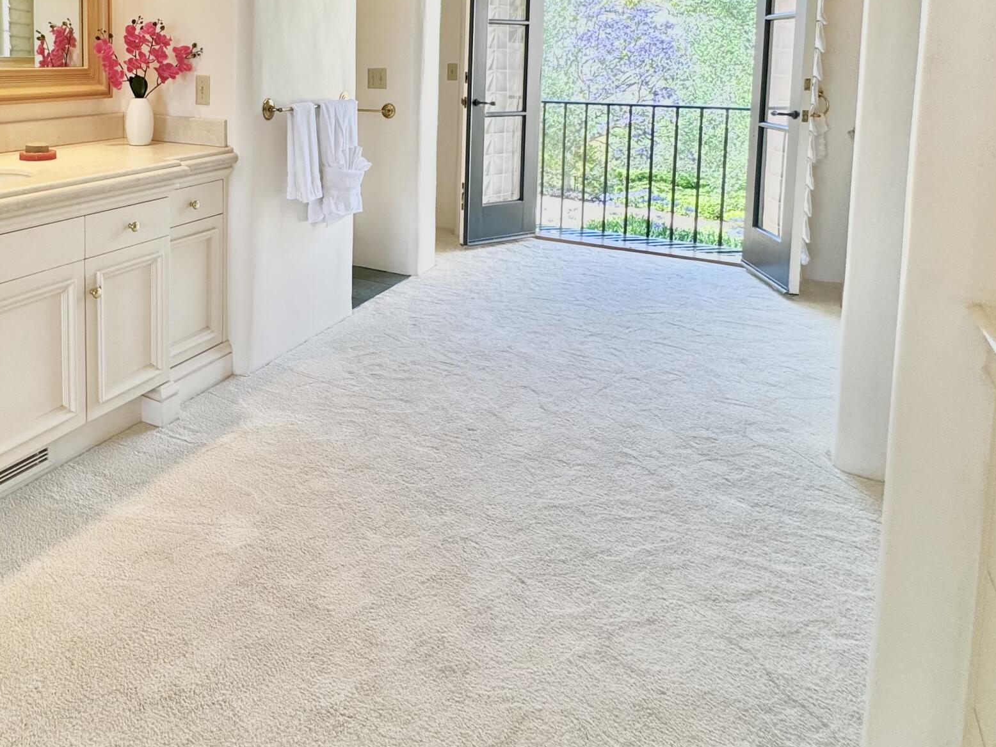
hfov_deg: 61.2
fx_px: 777
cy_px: 118
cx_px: 233
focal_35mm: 27
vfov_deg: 47.6
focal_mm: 2.22
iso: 40
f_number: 2.2
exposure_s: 1/120
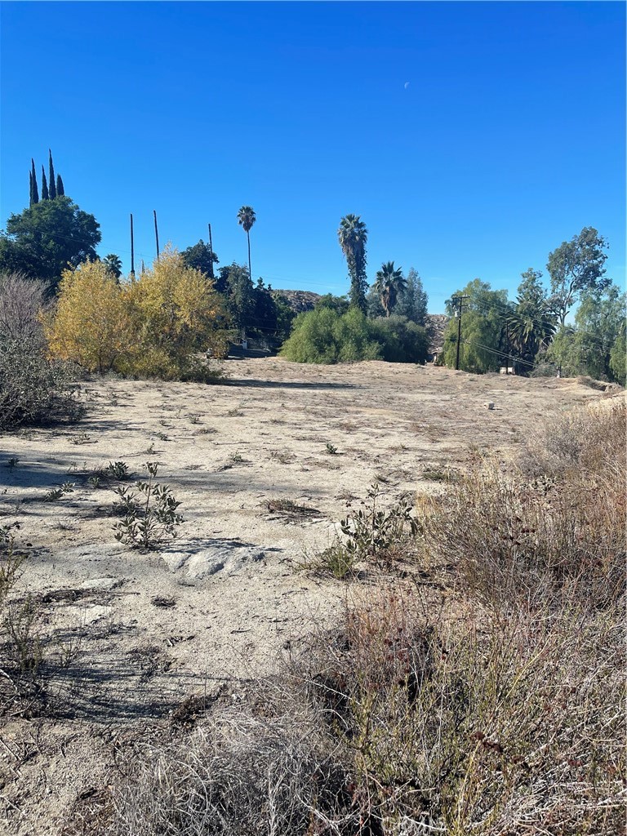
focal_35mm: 26
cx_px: 314
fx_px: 628
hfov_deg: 53.1
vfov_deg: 67.3
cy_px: 418
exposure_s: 1/3344
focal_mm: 5.1
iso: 32
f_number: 1.6
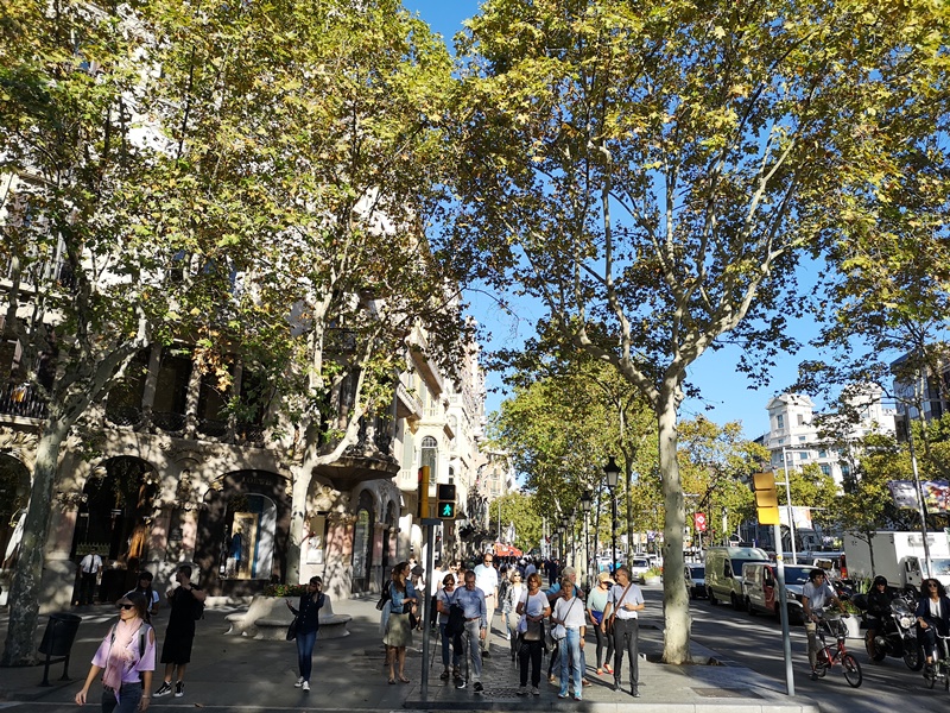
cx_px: 475
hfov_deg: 65.3
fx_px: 741
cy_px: 356
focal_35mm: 27
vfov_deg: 51.4
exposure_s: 1/1045
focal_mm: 3.95
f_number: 1.8
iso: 50
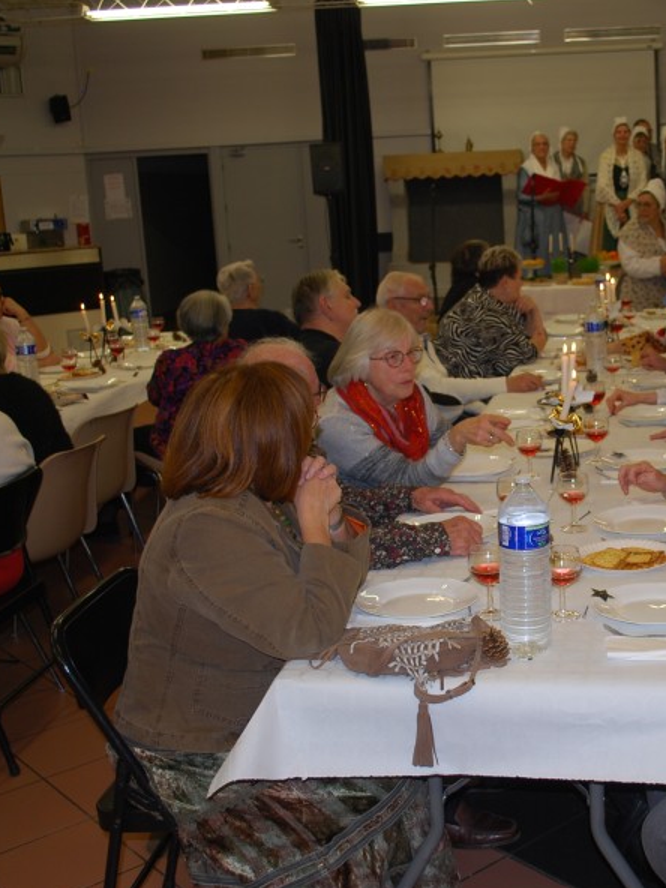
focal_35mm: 48
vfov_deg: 39.7
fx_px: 1231
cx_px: 509
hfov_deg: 29.7
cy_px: 447
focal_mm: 22
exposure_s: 1/60
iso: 200
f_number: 4
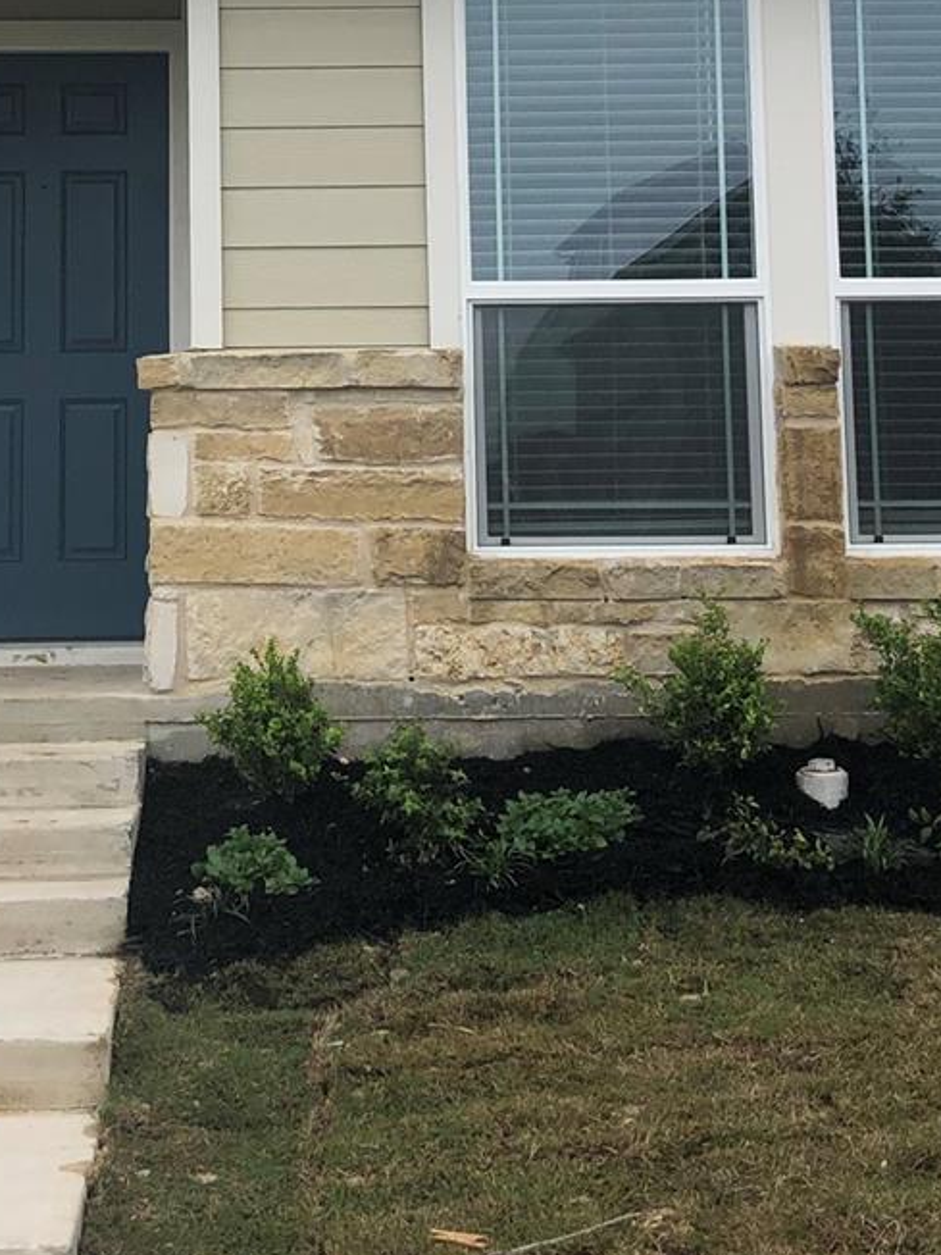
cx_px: 281
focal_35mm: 66
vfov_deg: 28.8
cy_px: 266
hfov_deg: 22.1
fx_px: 2392
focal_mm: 3.99
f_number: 1.8
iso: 20
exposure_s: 1/906
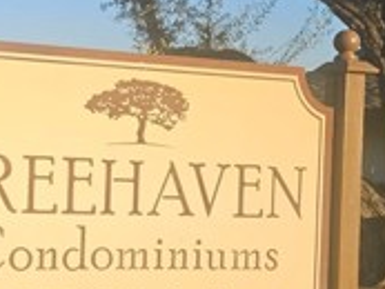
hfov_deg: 21.5
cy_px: 138
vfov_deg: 17.4
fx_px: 946
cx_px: -67
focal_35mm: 85
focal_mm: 5.4
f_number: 1.8
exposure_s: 1/1145
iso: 25
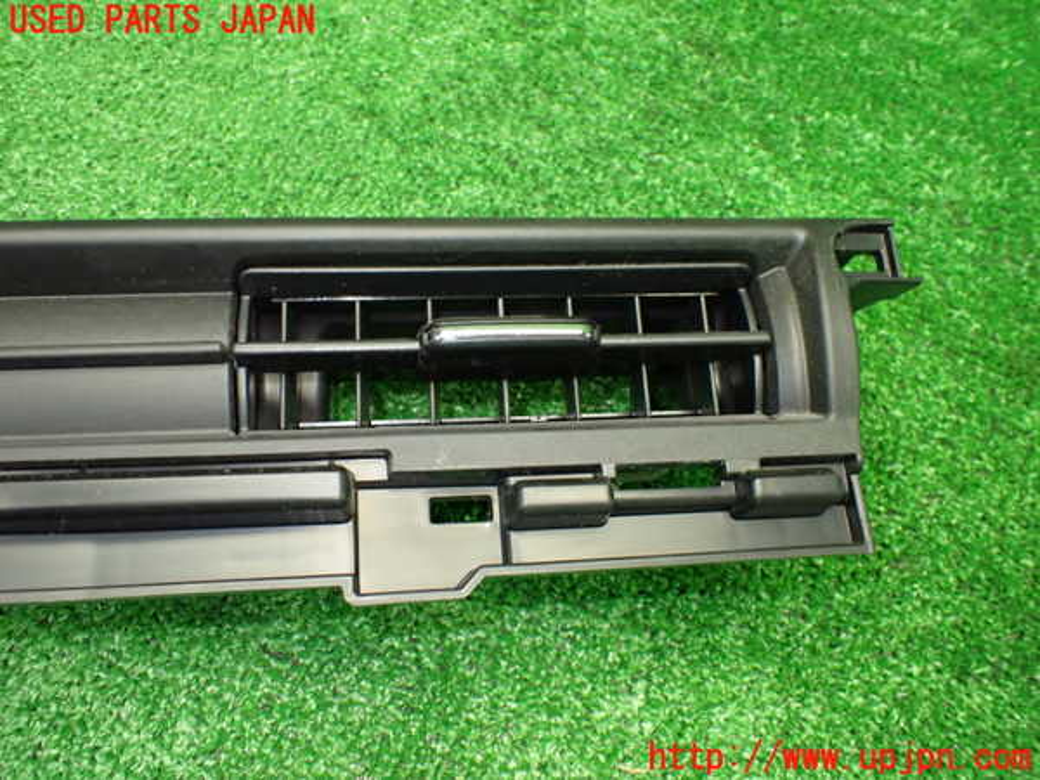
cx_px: 520
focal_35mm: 30
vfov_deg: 46.8
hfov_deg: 60.0
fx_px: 901
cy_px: 390
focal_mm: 5.4
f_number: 2.3
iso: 800
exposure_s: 1/100
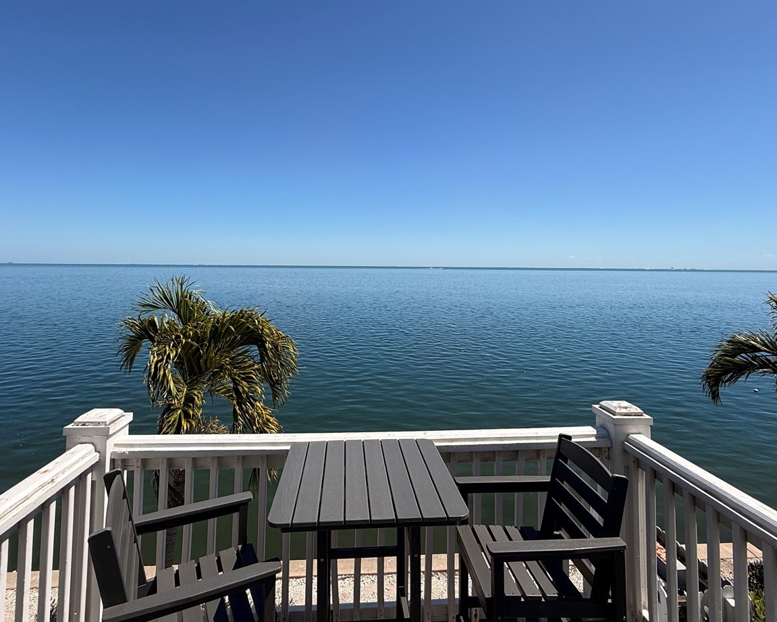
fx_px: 437
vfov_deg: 70.1
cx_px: 383
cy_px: 247
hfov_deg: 83.3
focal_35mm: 19
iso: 50
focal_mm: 2.22
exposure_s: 1/3289
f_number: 2.2
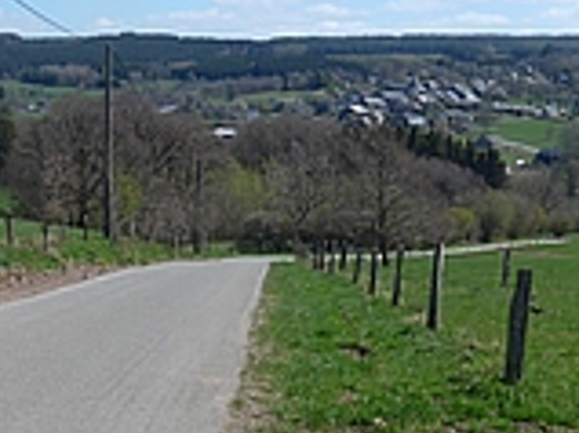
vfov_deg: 20.9
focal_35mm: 70
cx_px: 342
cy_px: 287
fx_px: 1170
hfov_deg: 27.7
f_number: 2.8
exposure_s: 1/1600
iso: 80
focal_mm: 6
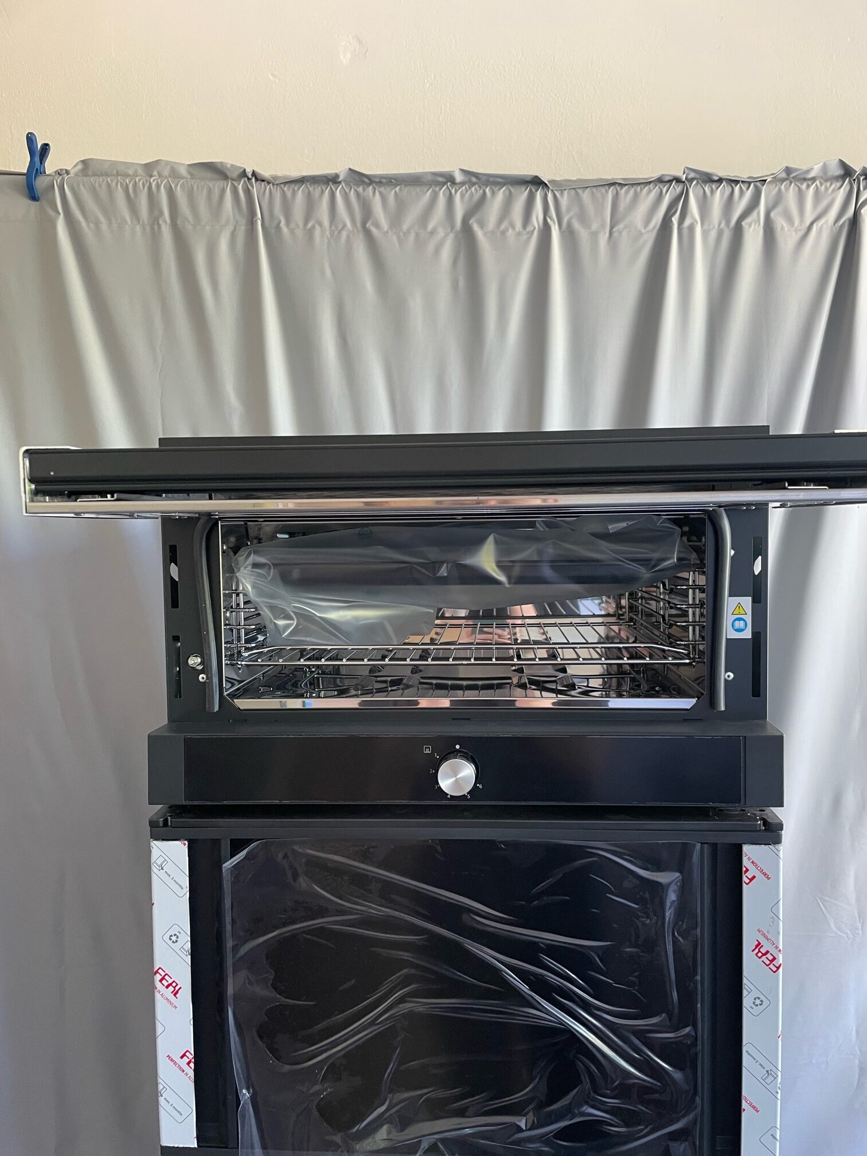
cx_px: 434
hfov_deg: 53.1
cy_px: 578
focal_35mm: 26
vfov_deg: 67.3
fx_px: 868
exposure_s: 1/50
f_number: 1.6
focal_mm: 4.2
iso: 125
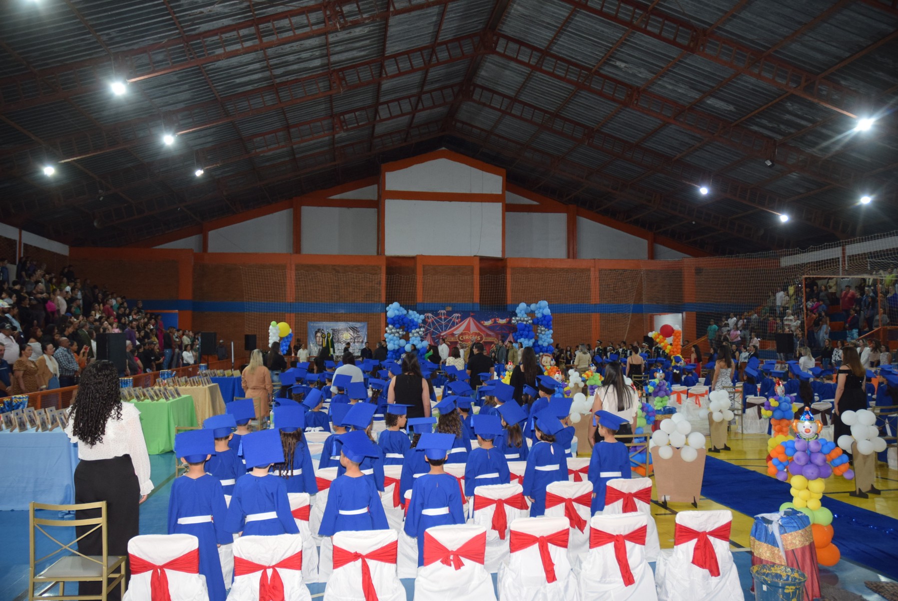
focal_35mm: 27
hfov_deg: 67.3
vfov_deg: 48.0
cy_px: 300
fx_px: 674
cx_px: 449
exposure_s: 1/60
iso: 900
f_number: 3.5
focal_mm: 18
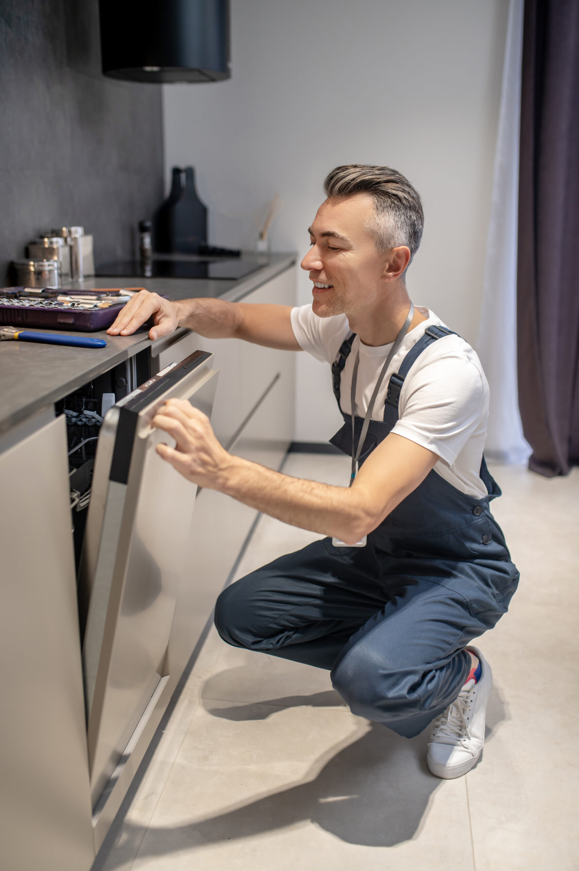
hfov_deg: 37.8
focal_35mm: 35
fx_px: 846
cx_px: 290
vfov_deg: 54.5
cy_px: 436
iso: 400
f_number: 2.2
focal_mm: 35
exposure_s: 1/160
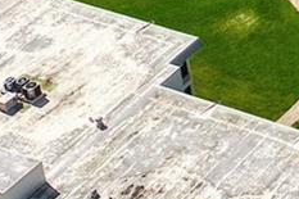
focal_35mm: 165
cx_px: 740
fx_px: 1369
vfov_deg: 7.3
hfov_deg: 10.5
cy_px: -402
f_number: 5.6
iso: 100
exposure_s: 1/800
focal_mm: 8.8
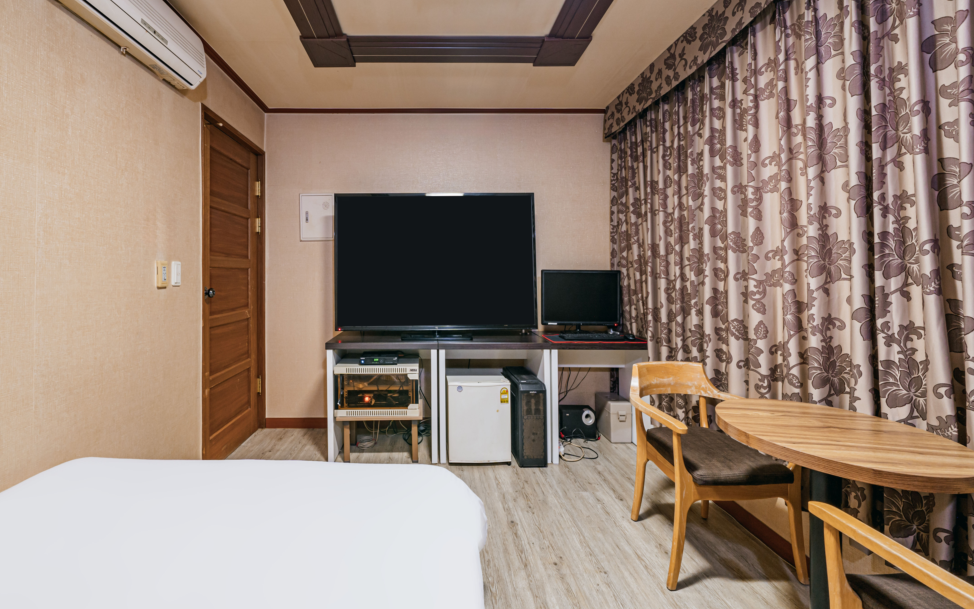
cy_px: 328
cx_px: 457
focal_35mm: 13
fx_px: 345
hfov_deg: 109.2
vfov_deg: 82.7
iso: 400
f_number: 10
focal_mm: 12
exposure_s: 1.6
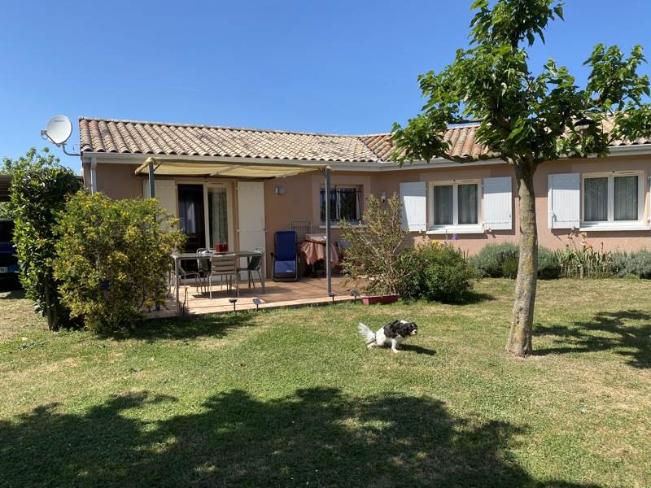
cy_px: 244
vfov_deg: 53.1
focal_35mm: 26
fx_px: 489
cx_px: 326
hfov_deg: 67.3
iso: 32
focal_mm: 4.25
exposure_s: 1/2066
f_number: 1.8
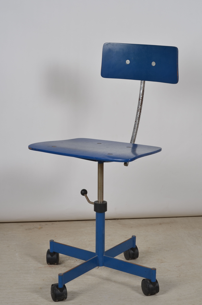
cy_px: 152
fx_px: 634
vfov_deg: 27.0
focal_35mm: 75
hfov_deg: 18.1
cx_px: 101
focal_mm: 50
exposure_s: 1/125
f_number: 14
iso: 100
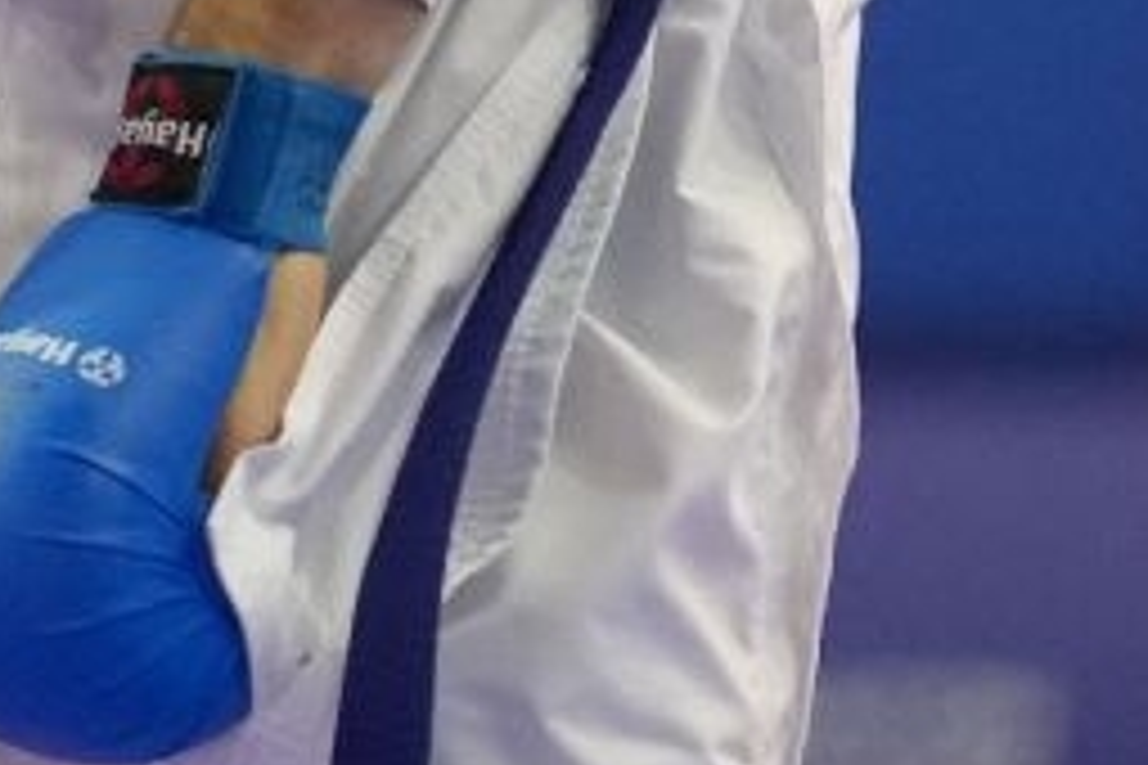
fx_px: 42951
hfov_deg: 1.5
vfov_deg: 1.0
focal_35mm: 1347
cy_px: -909
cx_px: -801
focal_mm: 191
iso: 3200
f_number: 2.8
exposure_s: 1/1000
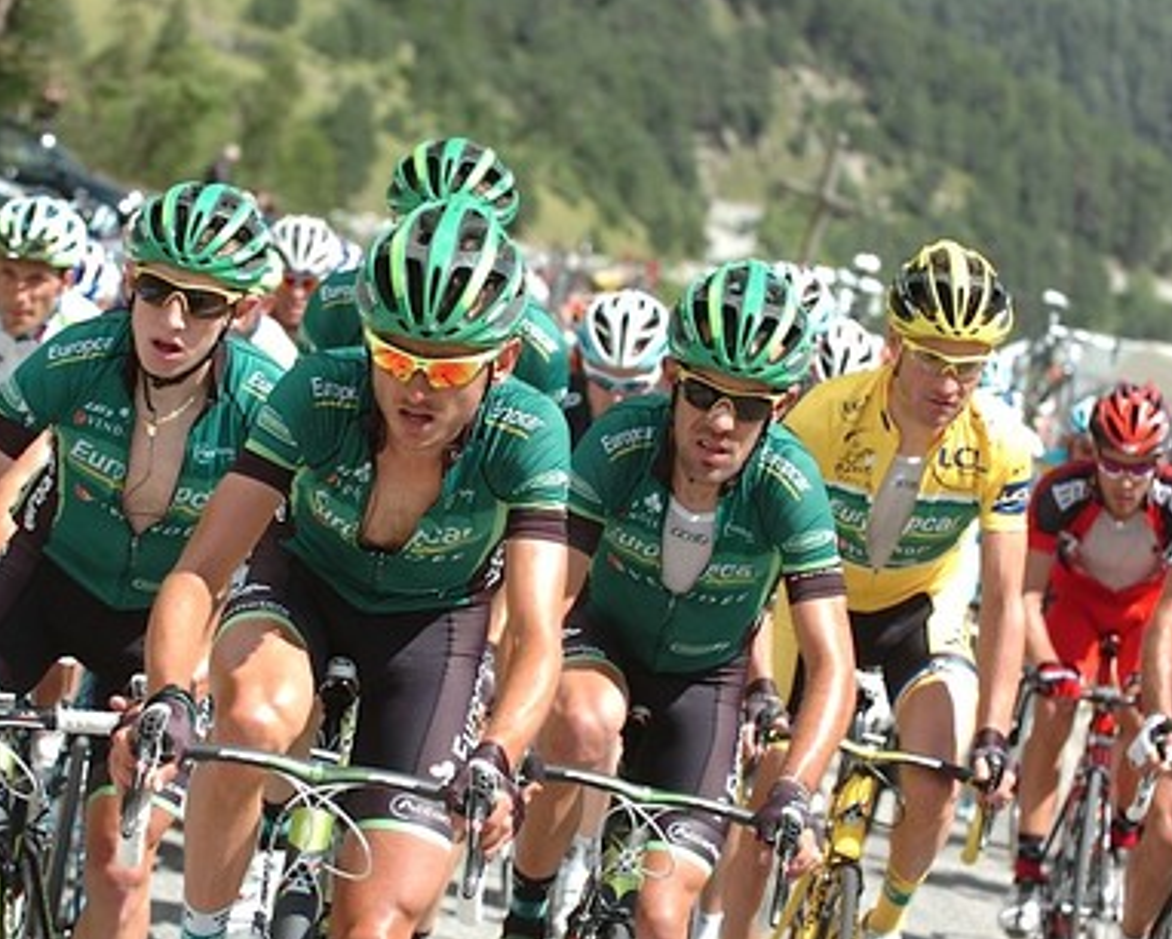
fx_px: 6247
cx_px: 565
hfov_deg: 10.7
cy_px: 474
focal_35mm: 180
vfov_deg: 8.6
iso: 400
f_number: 5.3
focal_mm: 98
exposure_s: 1/800
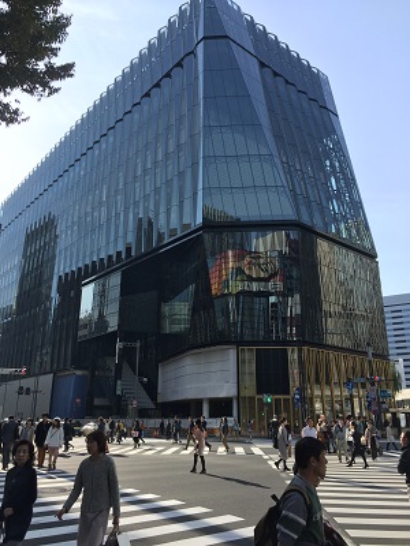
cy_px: 273
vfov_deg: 61.7
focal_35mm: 29
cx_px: 205
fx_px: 458
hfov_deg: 48.2
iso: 32
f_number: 2.2
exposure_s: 1/1041
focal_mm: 4.15
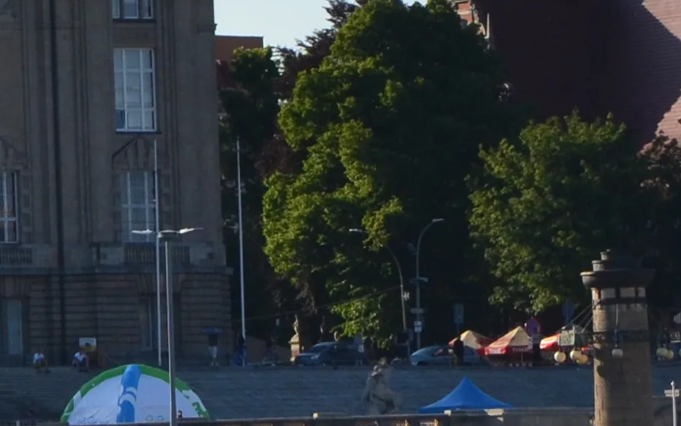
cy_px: 110
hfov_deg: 4.2
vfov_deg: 2.7
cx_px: -727
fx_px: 9187
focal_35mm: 495
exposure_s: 1/400
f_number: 11
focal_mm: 66
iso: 400
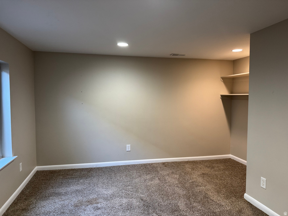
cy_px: 108
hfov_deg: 71.6
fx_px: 200
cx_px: 144
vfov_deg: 56.8
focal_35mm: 24
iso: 200
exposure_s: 1/60
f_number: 1.78
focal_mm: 6.76
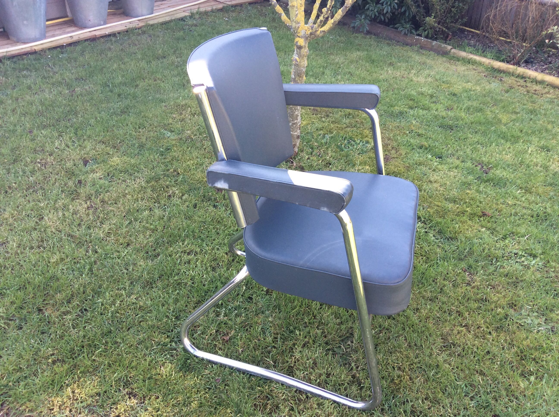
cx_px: 280
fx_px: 516
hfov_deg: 56.9
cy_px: 208
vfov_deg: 44.1
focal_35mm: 32
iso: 32
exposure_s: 1/115
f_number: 2.4
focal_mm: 3.3
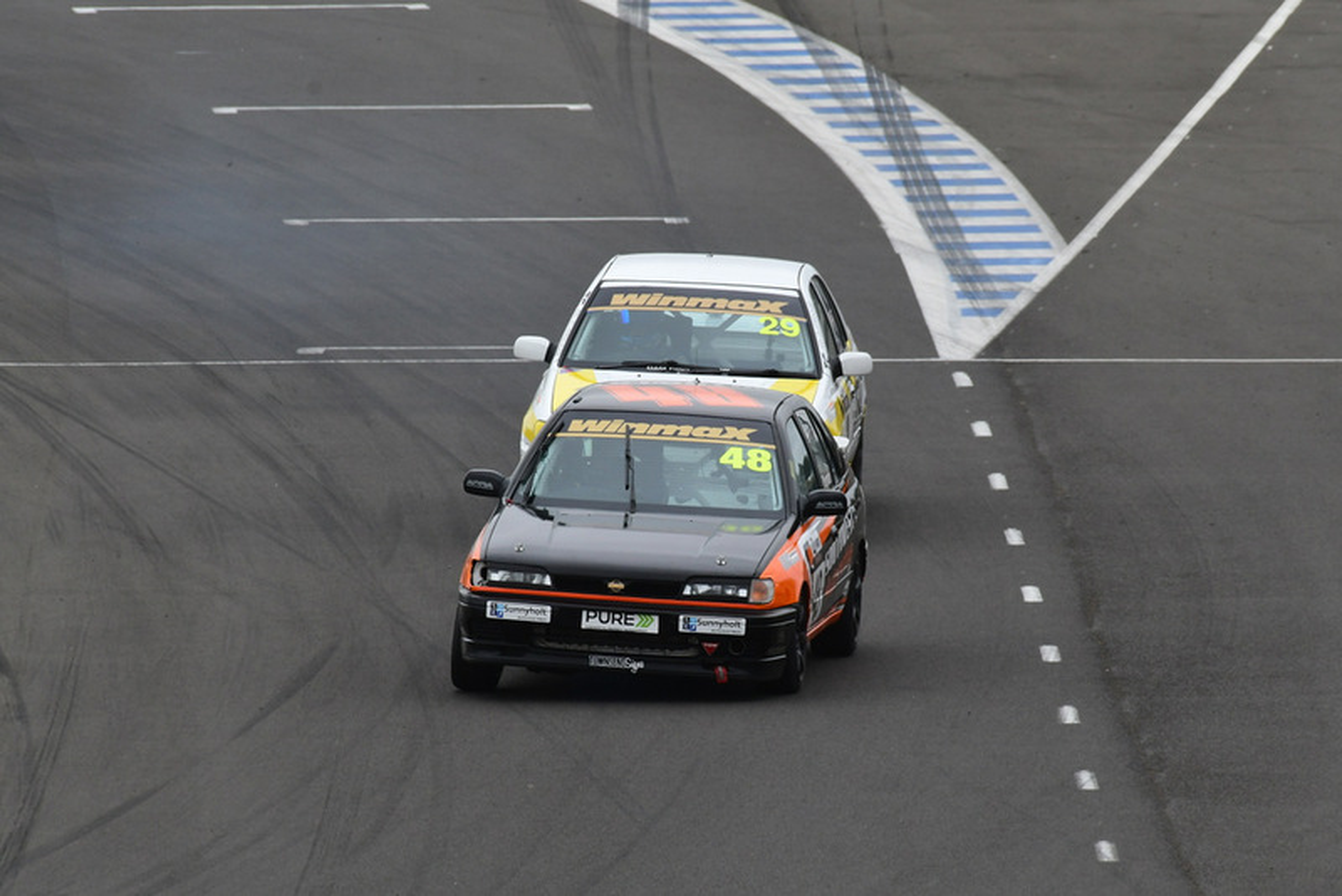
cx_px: 671
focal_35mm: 750
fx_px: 27967
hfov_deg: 2.7
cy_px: 448
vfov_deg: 1.8
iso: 640
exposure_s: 1/640
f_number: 10
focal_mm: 500
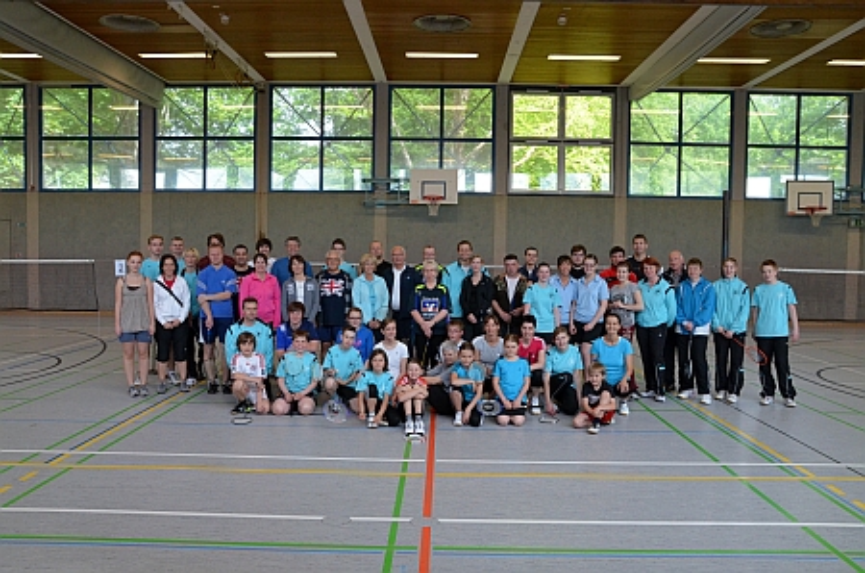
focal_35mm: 30
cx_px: 432
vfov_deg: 43.4
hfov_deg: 62.0
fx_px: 719
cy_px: 286
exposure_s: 1/250
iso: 1600
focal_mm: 20
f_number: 5.6
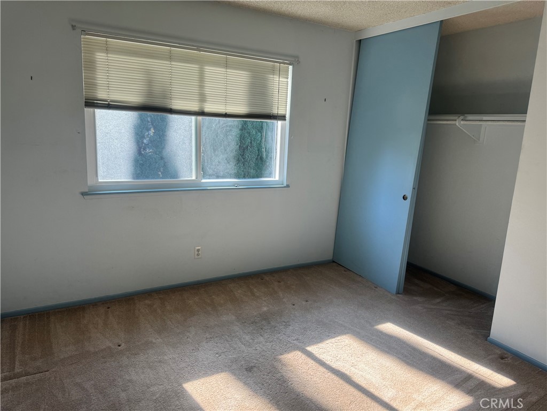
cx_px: 274
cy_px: 206
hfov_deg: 71.6
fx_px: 379
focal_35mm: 24
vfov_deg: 56.8
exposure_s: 1/161
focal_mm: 6.86
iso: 64
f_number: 1.78
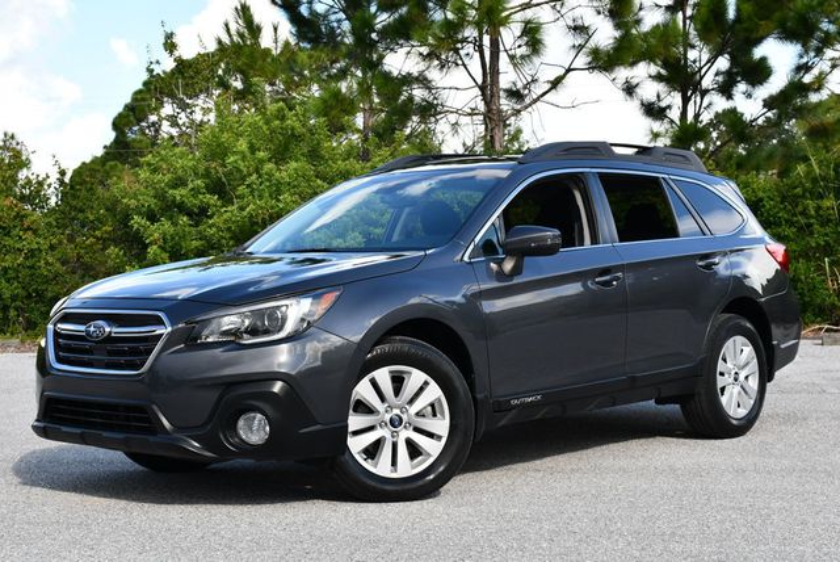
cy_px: 281
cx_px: 420
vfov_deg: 22.7
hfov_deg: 33.4
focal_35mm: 60
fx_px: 1401
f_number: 8
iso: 200
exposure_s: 1/250
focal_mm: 30
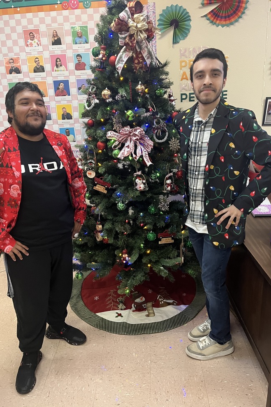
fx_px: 316
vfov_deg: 65.5
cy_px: 206
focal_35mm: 28
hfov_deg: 46.4
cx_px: 136
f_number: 1.6
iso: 500
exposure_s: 1/60
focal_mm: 5.1
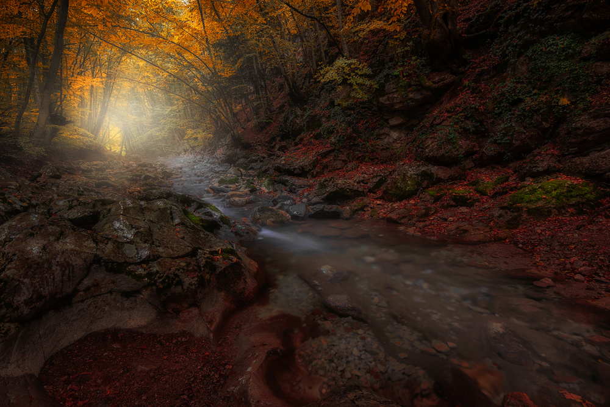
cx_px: 305
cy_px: 204
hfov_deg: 96.7
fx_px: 271
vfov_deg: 73.8
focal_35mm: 16
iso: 64
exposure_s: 5
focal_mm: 16
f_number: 16
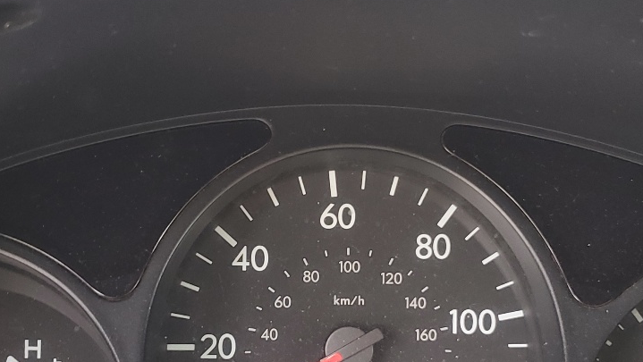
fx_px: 1074
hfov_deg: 33.3
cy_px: 323
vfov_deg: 18.8
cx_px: 338
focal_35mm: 63
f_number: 1.5
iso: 58
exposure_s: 1/60.2
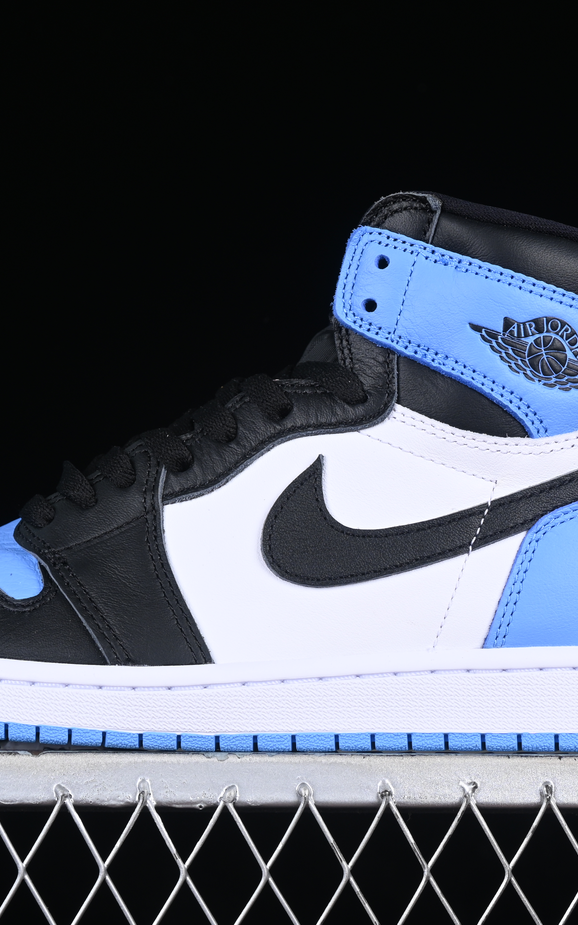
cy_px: 462
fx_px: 2899
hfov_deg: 11.4
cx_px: 250
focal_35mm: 115
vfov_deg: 18.1
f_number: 8
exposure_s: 1/80
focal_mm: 50
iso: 160
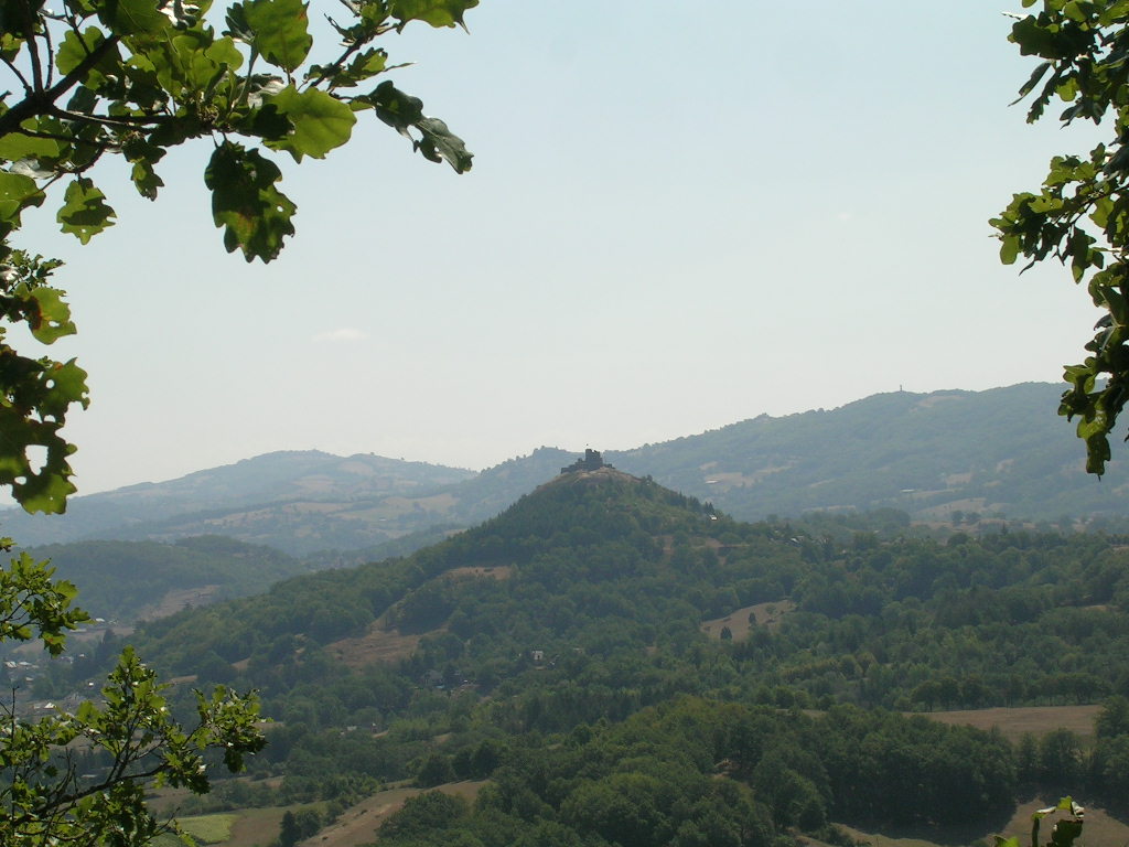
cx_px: 564
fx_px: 3425
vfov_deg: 14.1
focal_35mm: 105
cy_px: 424
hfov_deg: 18.7
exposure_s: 1/302
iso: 50
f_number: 8.2
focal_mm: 16.2
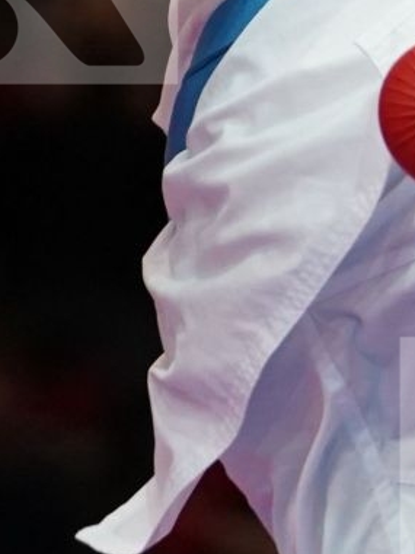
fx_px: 20988
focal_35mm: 1313
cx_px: 536
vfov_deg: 1.5
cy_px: -48
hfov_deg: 1.1
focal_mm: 192
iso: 2500
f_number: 2.8
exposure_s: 1/1000
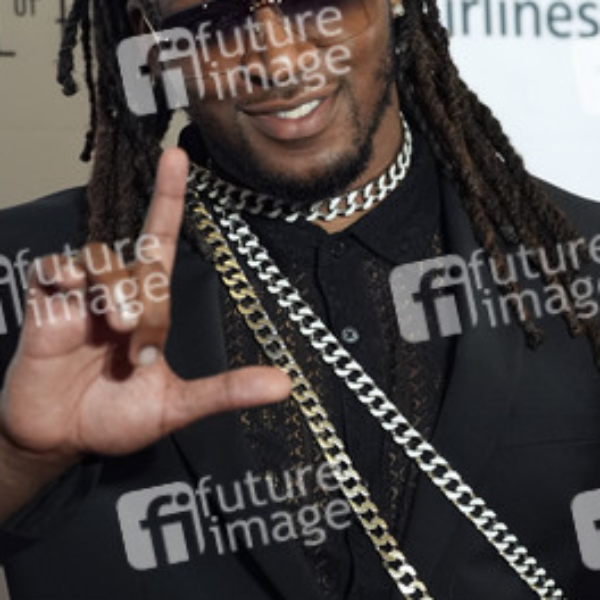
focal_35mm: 233
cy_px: 175
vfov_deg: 7.5
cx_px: 301
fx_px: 4569
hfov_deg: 7.5
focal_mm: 181
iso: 6400
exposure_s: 1/400
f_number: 5.6
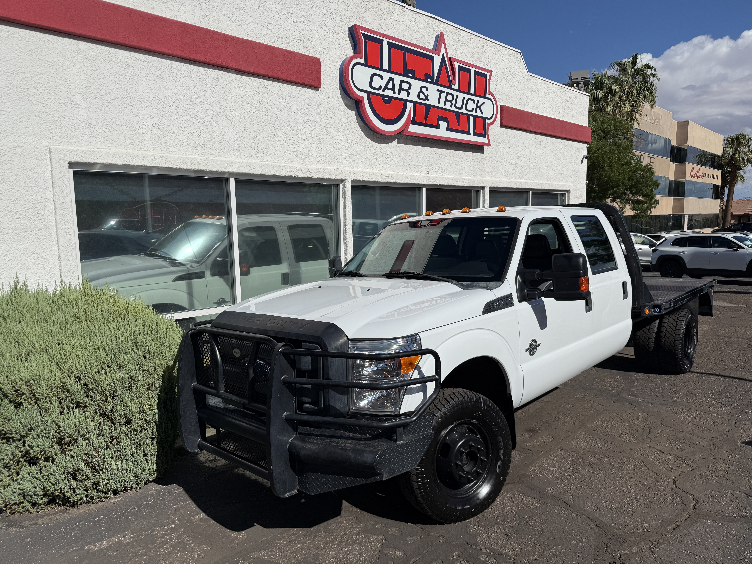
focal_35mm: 24
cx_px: 376
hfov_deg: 71.6
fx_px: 521
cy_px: 282
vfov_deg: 56.8
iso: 80
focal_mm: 6.76
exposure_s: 1/14286
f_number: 1.78
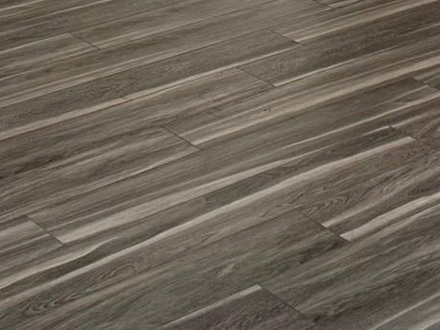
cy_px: -299
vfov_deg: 12.5
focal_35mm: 106
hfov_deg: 18.5
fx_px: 1347
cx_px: 291
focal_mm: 6.86
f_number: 1.78
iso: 125
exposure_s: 1/120
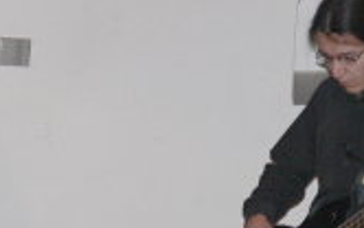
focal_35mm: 554
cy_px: 290
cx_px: 56
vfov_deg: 2.4
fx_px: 5500
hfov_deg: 3.8
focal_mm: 41.9
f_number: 4
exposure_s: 1/30
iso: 100
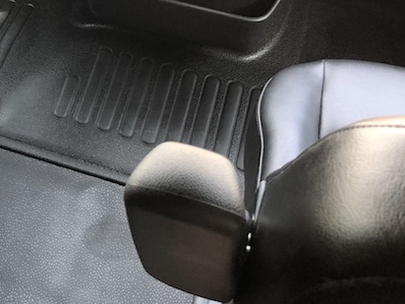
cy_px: -52
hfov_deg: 27.1
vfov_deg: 20.4
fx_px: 796
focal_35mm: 68
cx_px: 6
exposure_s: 1/30
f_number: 1.8
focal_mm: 4
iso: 32
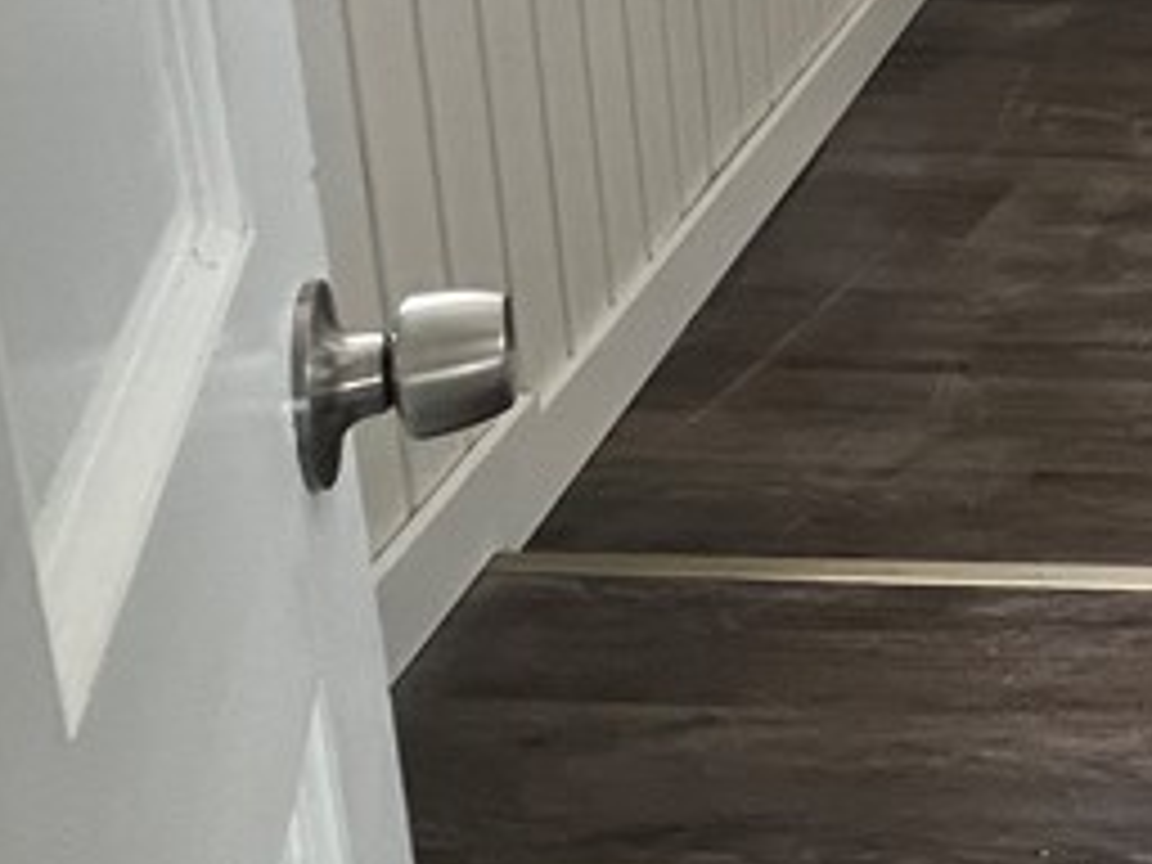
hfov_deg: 28.1
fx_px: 1731
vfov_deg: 24.5
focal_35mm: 52
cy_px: -256
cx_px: 1611
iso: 250
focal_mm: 1.57
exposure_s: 1/65
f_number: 1.8
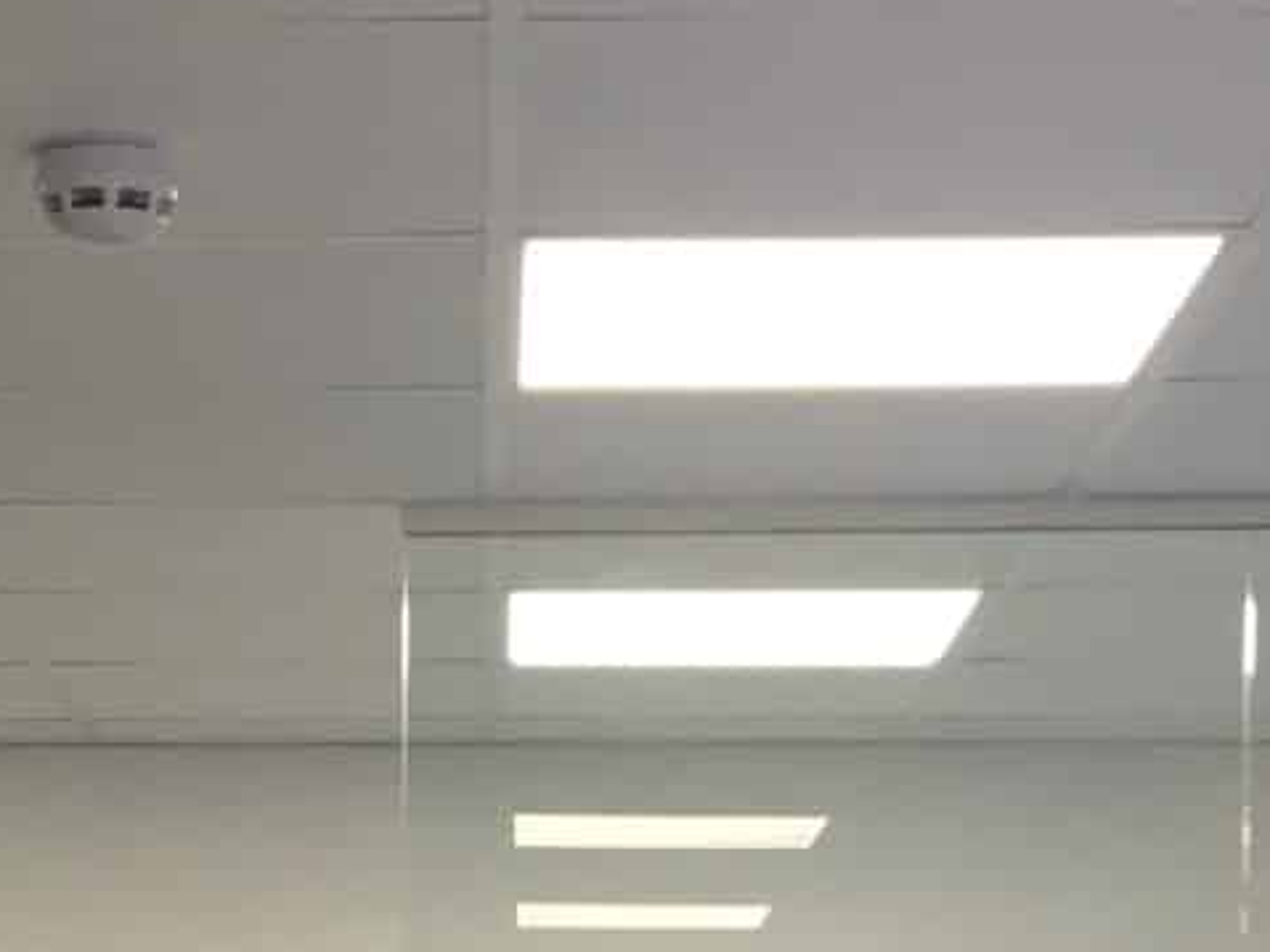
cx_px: 326
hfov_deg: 15.8
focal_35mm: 124
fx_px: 4548
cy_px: 1697
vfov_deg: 11.2
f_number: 2.2
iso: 32
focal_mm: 4.15
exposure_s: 1/33
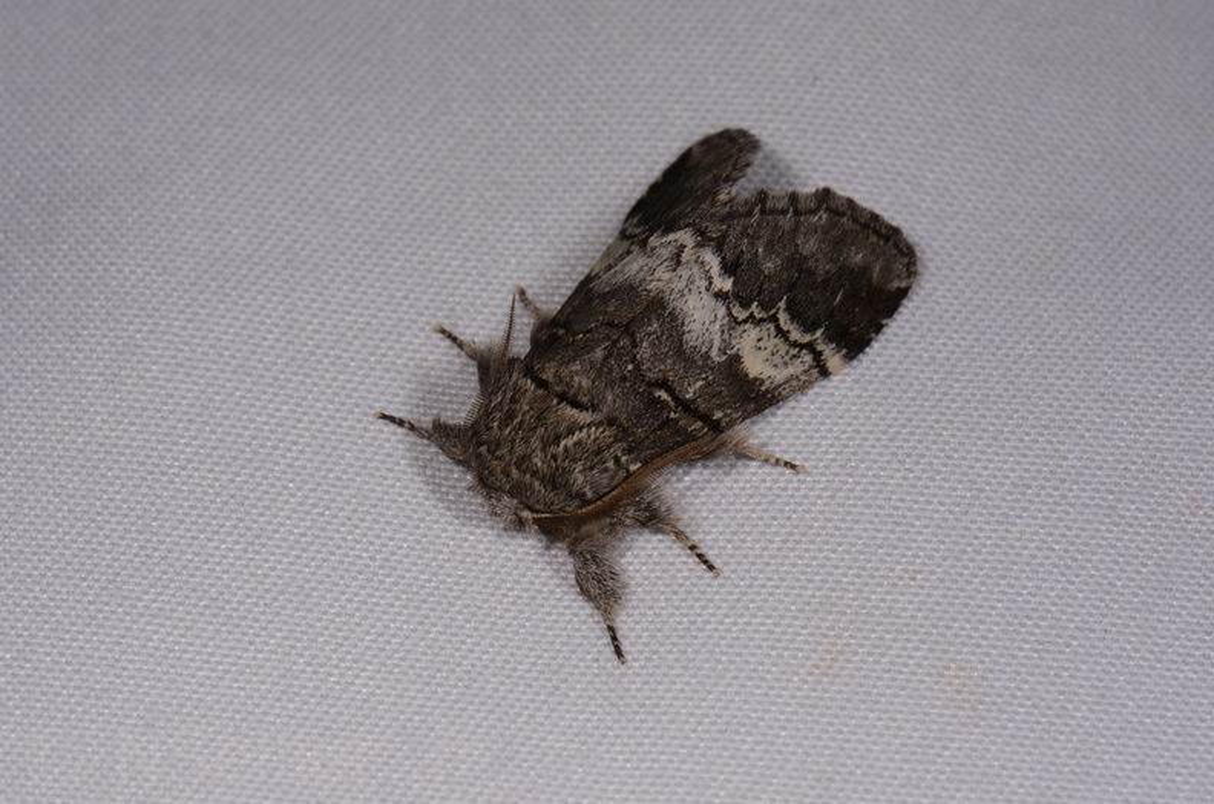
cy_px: 402
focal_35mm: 128
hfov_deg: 16.1
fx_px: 4289
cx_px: 607
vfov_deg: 10.7
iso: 100
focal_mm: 85
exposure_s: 1/60
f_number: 25
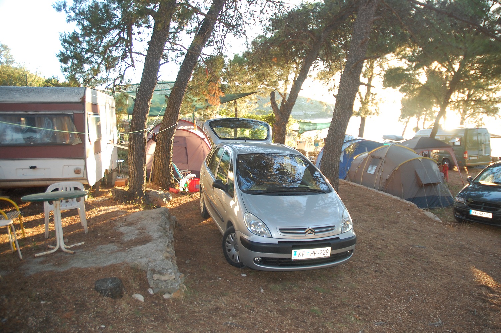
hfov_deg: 67.4
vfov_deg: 47.8
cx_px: 250
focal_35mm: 27
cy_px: 166
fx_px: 375
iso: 400
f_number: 3.5
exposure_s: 1/125
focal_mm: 18
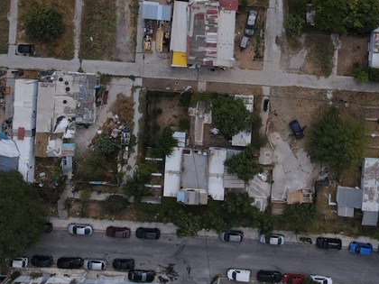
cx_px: 246
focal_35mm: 44
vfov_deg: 31.7
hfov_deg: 42.5
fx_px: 482
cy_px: 43
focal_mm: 4.5
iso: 100
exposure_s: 1/60
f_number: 2.8
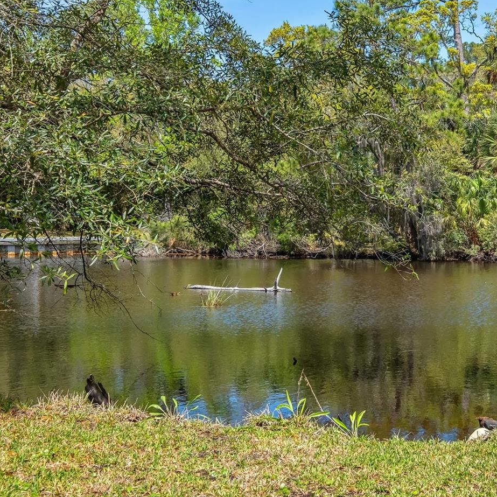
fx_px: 861
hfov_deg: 31.1
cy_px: 225
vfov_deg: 32.2
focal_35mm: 53
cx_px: 419
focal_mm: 24
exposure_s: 1/350
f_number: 8
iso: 400
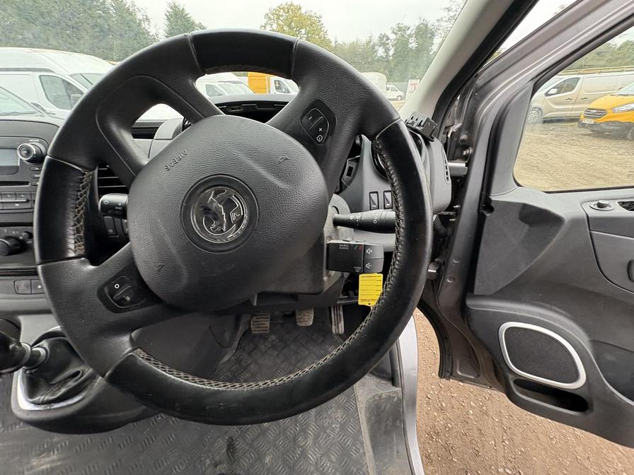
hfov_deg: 102.1
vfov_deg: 85.7
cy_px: 238
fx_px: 256
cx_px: 317
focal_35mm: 14
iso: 200
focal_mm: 2.22
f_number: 2.2
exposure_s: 1/69
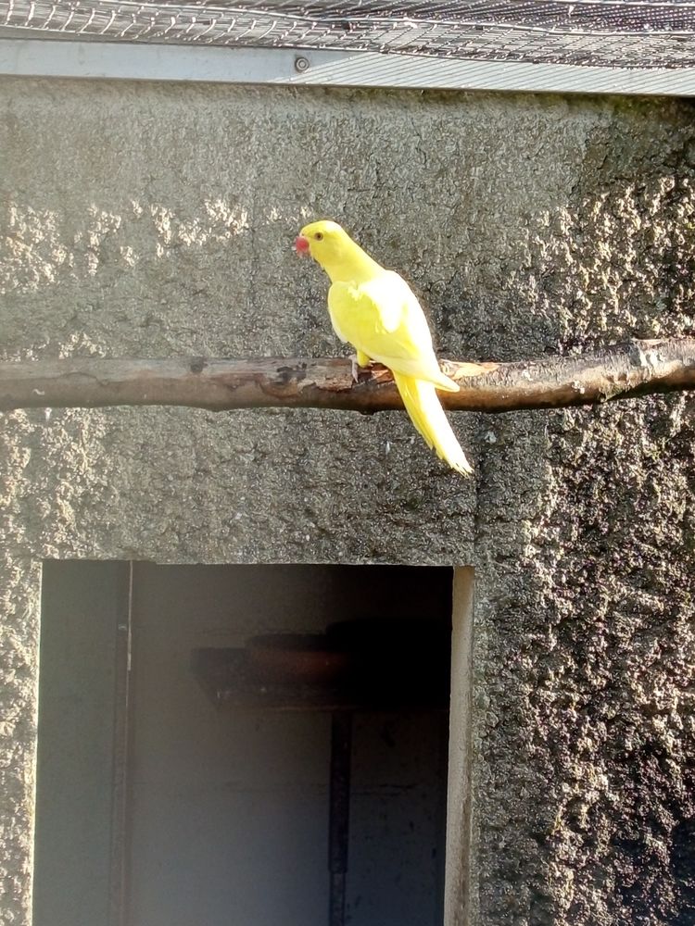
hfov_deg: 11.5
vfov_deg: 15.3
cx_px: 348
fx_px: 3453
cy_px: 463
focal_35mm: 129
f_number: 1.7
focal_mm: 5.24
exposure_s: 1/99.9
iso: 76
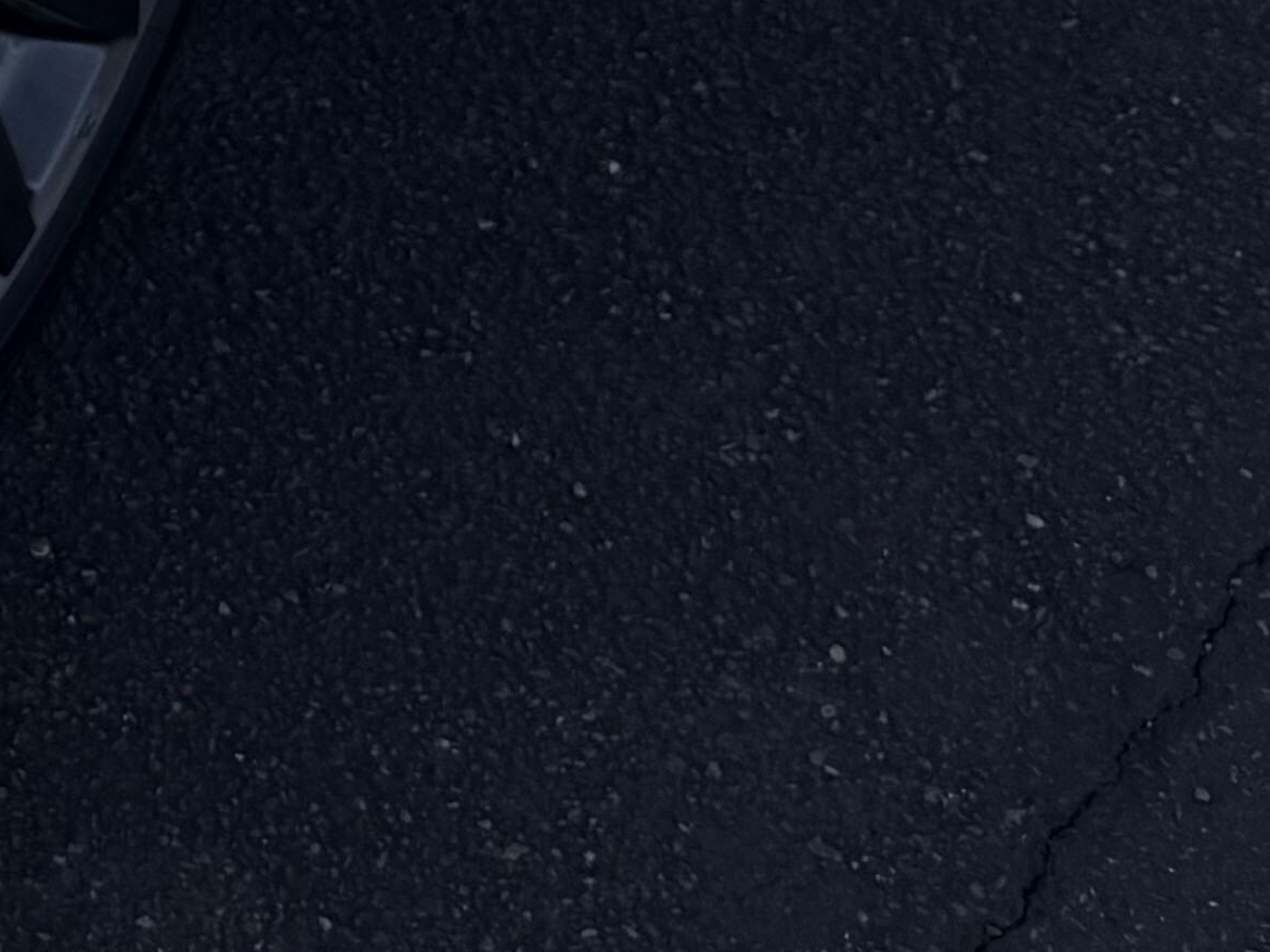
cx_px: -1071
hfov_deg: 14.6
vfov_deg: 11.4
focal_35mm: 117
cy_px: -967
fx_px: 4293
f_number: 1.78
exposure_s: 1/7353
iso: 80
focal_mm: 6.76
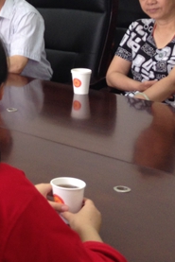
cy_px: 26
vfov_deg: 20.2
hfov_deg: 12.3
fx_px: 721
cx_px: -170
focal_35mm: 99
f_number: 2.4
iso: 50
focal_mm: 4.12
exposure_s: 1/20
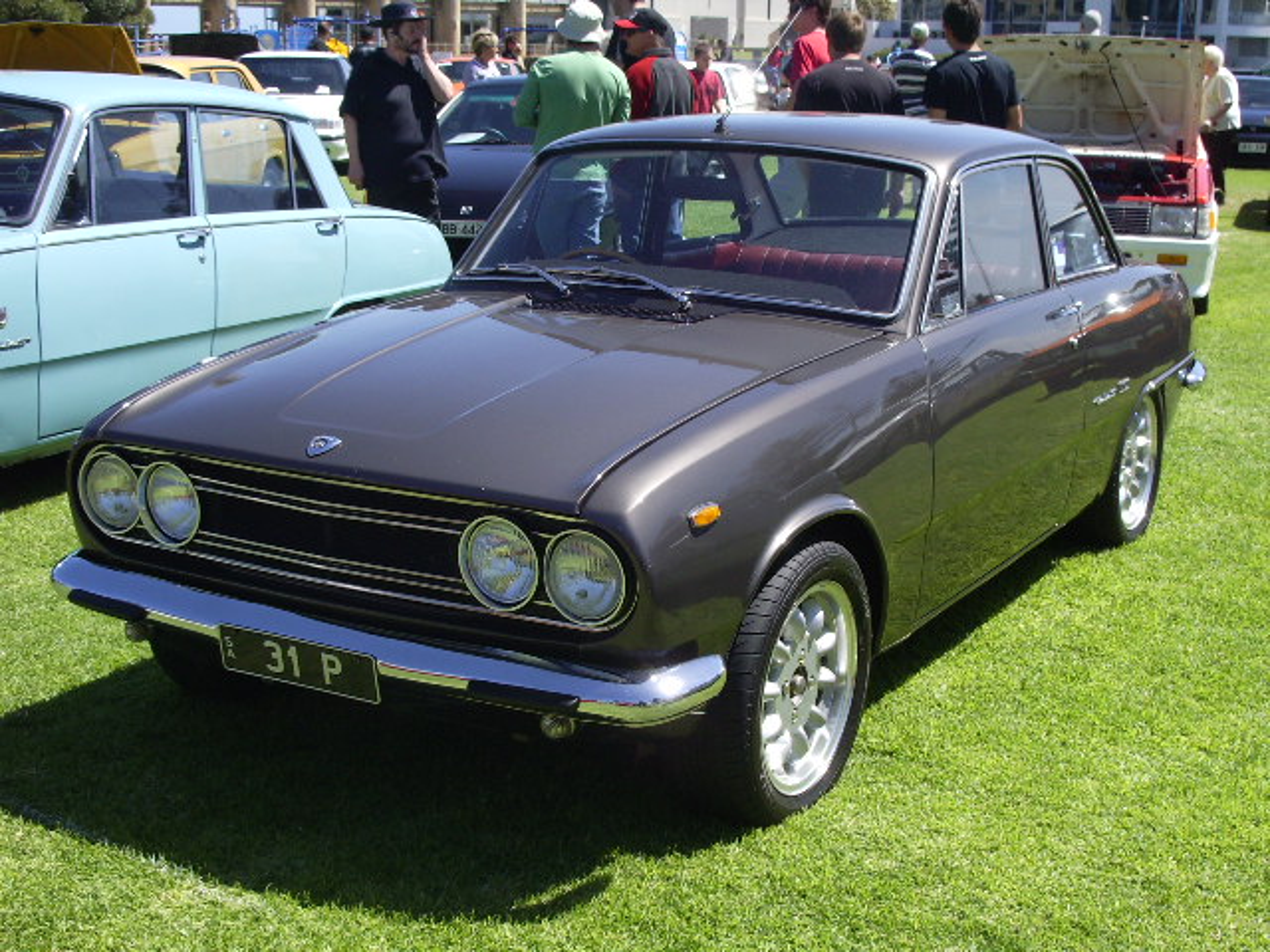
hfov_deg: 38.2
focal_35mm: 50
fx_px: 1834
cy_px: 476
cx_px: 635
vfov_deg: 29.1
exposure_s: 1/320
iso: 80
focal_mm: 8.2
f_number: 5
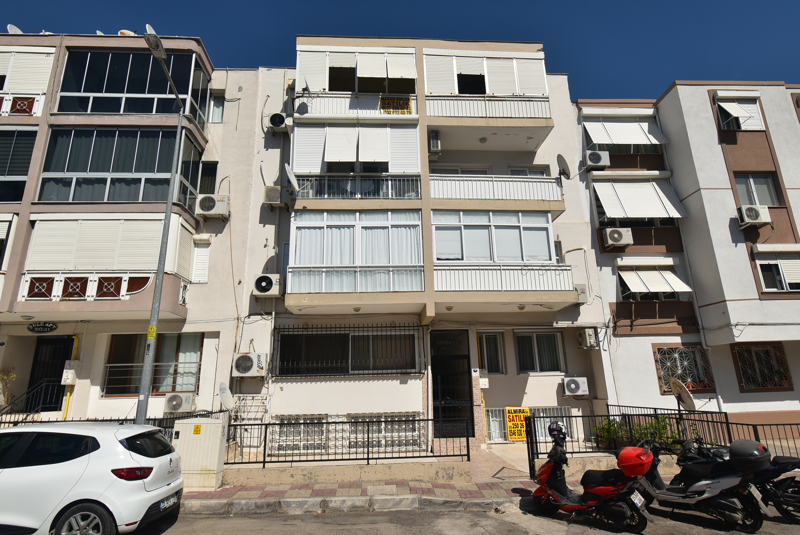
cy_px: 268
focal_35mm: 20
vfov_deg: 63.3
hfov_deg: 85.4
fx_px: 434
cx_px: 400
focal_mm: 13
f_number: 9
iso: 100
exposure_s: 1/320
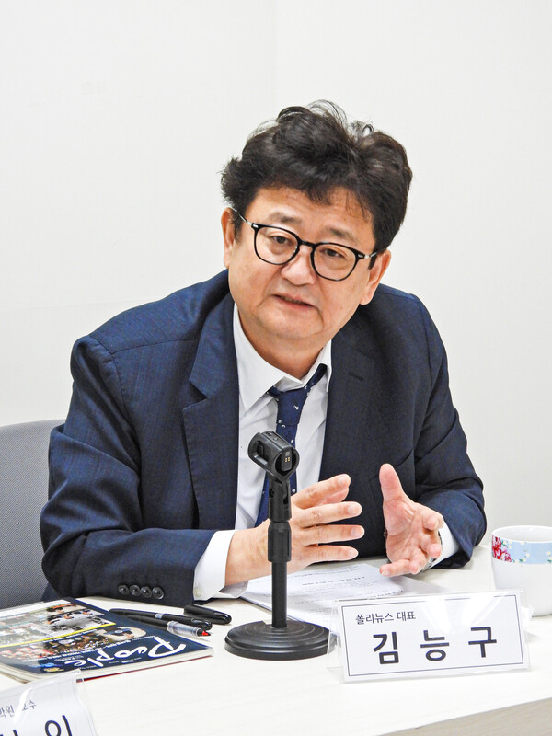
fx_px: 2020
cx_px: 276
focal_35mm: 95
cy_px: 368
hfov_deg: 15.6
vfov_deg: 20.7
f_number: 4
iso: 560
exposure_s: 1/30
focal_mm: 17
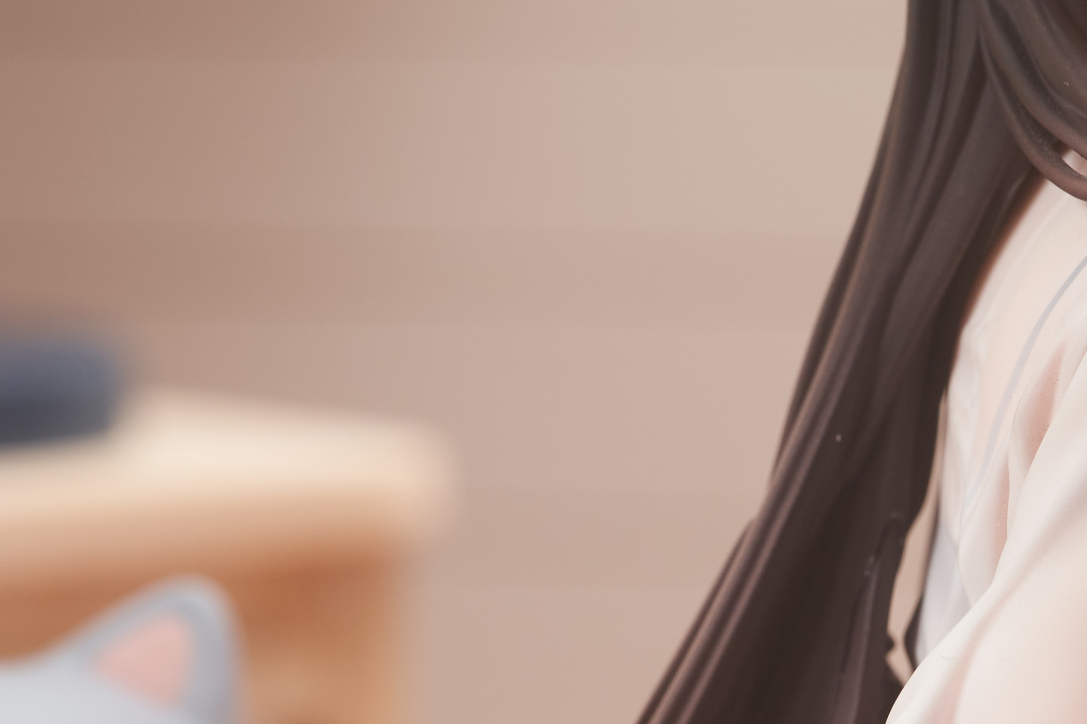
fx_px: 14553
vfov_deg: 2.9
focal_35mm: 482
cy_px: 709
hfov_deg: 4.3
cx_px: 880
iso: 100
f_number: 8
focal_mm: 110
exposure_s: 1/15
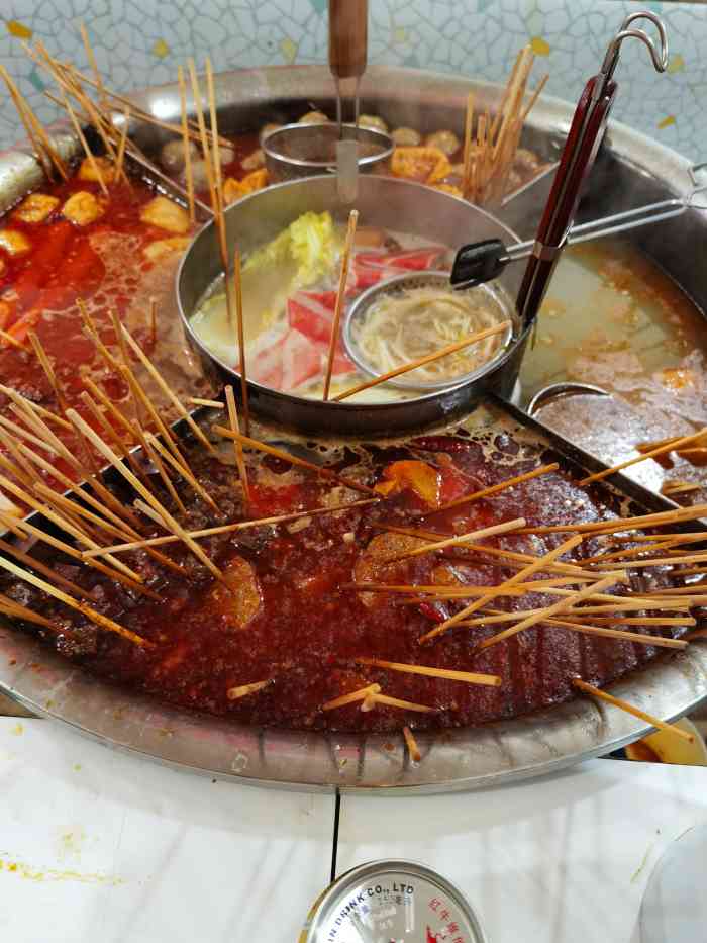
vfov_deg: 65.3
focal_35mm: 27
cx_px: 354
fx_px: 735
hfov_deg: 51.4
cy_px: 472
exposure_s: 1/100
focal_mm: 6.71
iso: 200
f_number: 1.9
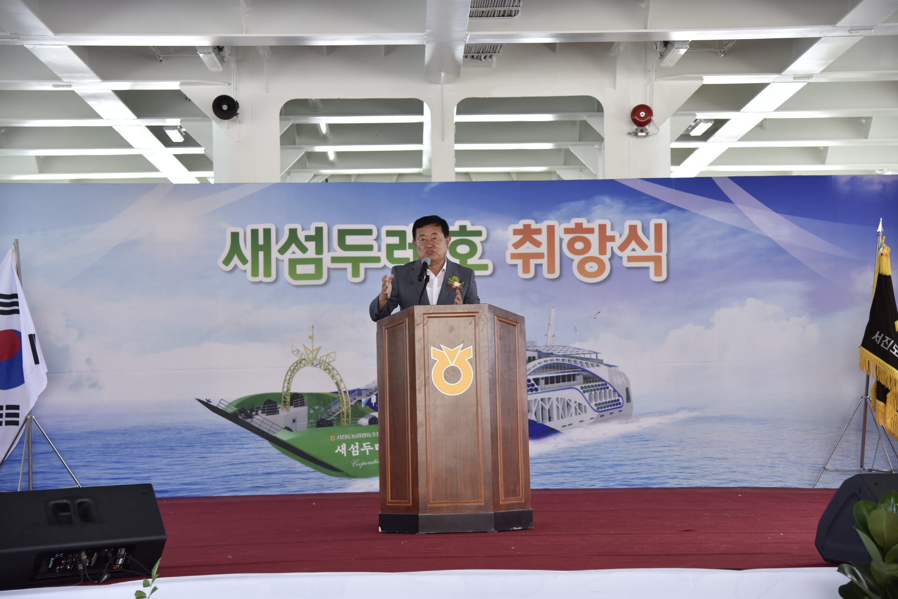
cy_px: 300
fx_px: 1622
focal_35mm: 65
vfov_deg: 20.9
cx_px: 449
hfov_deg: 31.0
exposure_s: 1/200
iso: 320
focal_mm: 65
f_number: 4
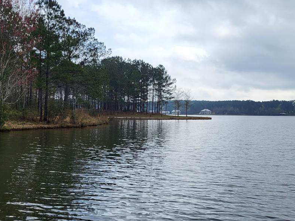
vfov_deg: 34.3
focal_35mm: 42
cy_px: 128
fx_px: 358
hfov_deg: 44.7
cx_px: 165
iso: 40
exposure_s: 1/2767
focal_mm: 5.4
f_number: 1.8
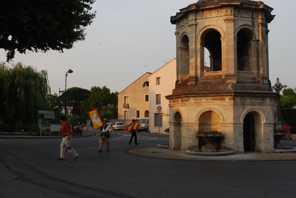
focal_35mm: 39
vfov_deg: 34.3
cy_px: 99
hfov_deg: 49.5
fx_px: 321
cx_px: 148
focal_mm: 26
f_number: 5.6
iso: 100
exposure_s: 1/125
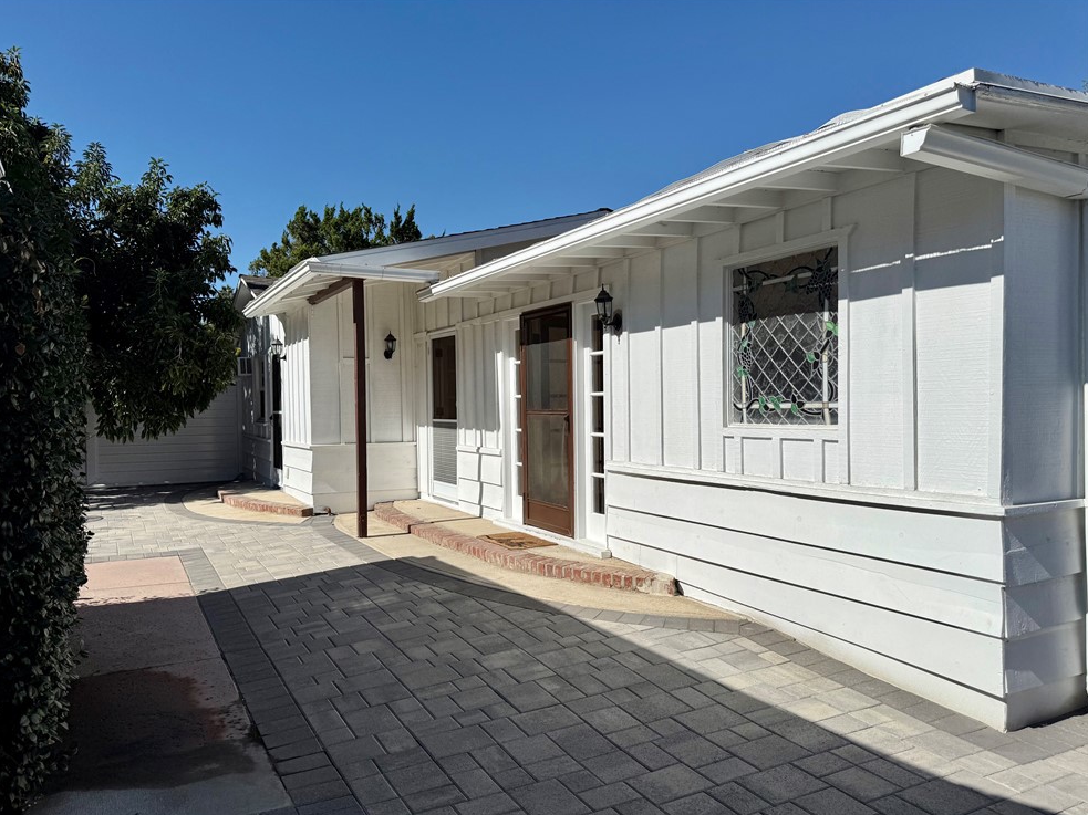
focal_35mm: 25
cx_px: 526
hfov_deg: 69.4
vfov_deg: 54.9
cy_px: 419
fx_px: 786
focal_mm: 6.76
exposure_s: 1/14286
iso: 80
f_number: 1.78
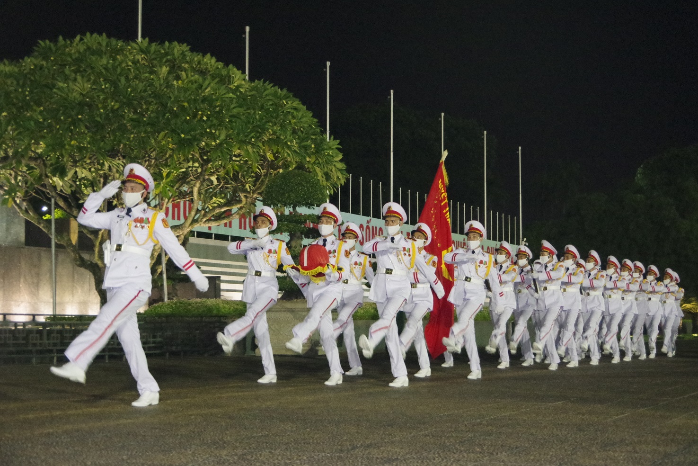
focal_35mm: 72
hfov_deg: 28.1
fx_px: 1396
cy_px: 233
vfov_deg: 18.9
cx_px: 349
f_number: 4.5
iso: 12800
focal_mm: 48
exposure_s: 1/100
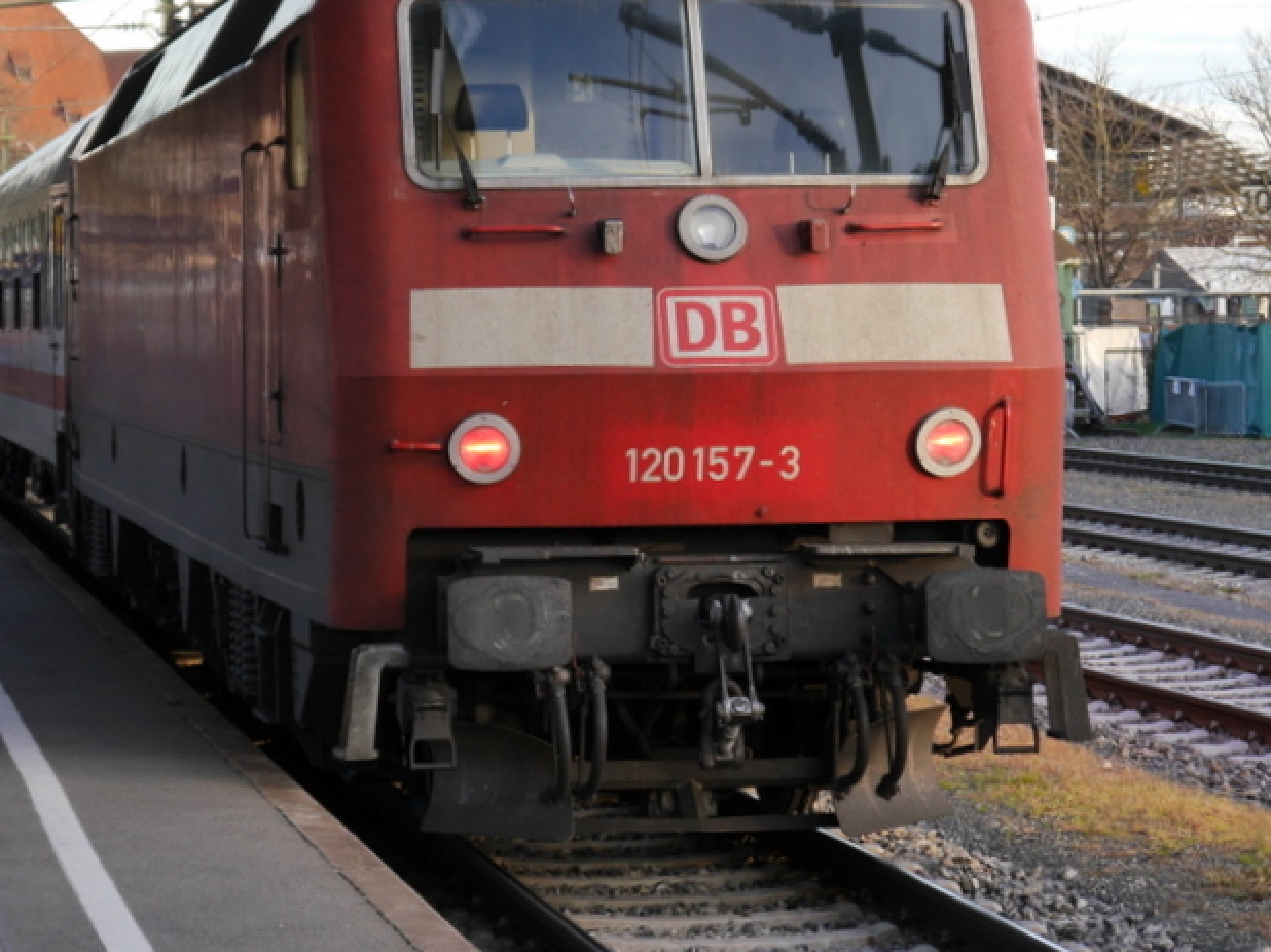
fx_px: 4992
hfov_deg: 14.5
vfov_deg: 10.9
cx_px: 477
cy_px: 197
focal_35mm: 136
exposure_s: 1/80
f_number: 5.6
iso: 250
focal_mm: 42
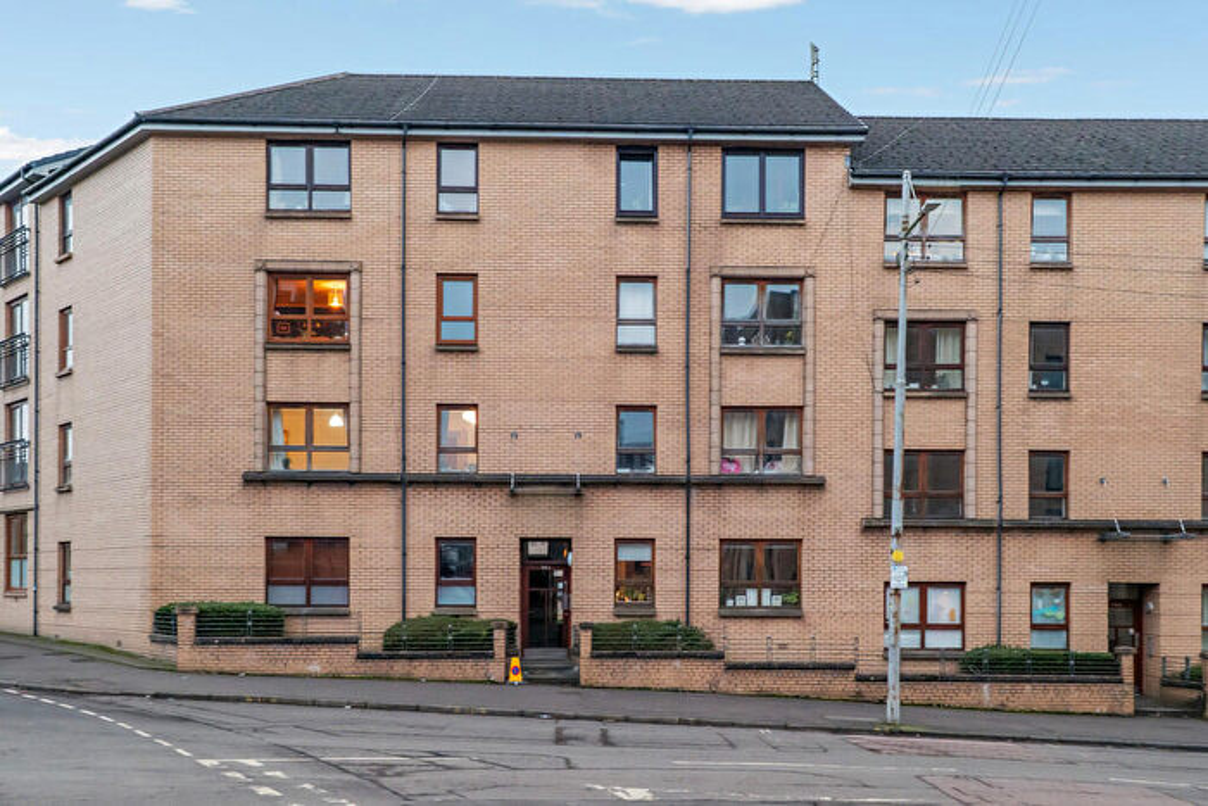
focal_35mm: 35
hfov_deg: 54.4
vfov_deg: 37.9
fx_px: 1175
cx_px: 604
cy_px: 403
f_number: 5.6
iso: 5000
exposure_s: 1/50
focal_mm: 35
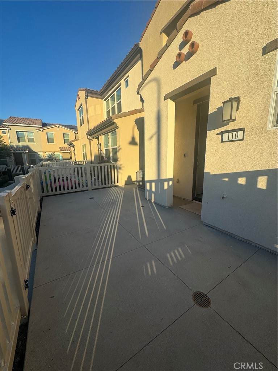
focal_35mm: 14
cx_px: 139
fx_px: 150
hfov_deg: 85.7
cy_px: 186
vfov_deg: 102.1
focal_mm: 2.22
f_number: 2.2
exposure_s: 1/1536
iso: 50
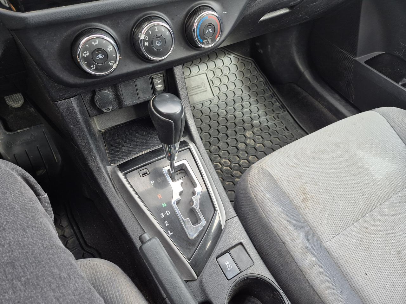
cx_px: 203
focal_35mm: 23
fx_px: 270
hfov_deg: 73.9
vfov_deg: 58.9
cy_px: 152
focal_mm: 5.4
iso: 50
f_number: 1.8
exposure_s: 1/180
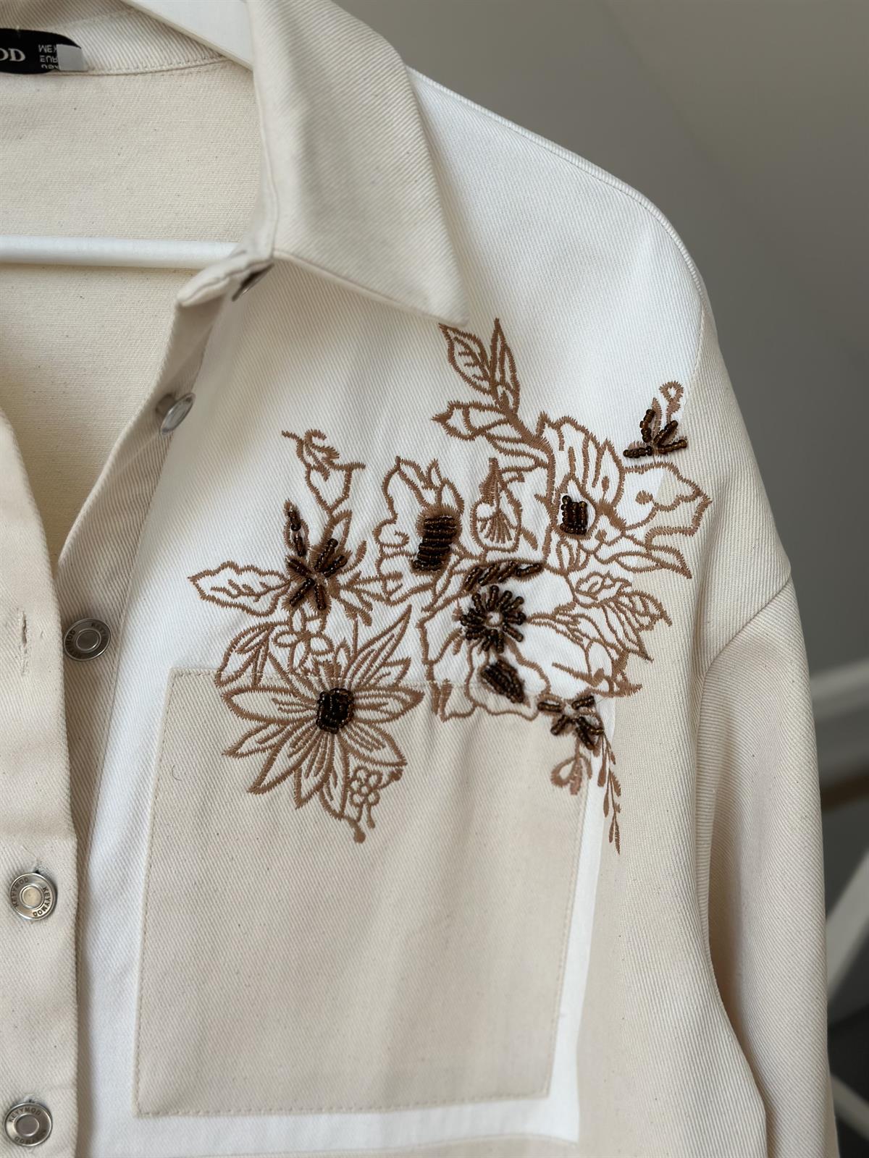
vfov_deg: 39.7
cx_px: 434
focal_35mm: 48
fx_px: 1607
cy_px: 579
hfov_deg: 30.3
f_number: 1.78
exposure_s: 1/1133
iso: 80
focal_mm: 6.86
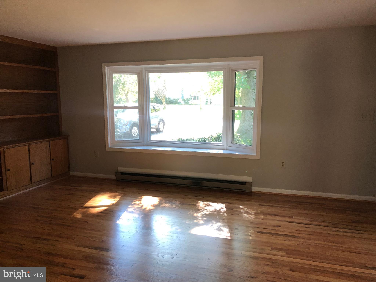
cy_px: 141
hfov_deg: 63.4
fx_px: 304
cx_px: 188
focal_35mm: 28
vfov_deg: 49.7
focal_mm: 3.99
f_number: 1.8
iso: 40
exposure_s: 1/30
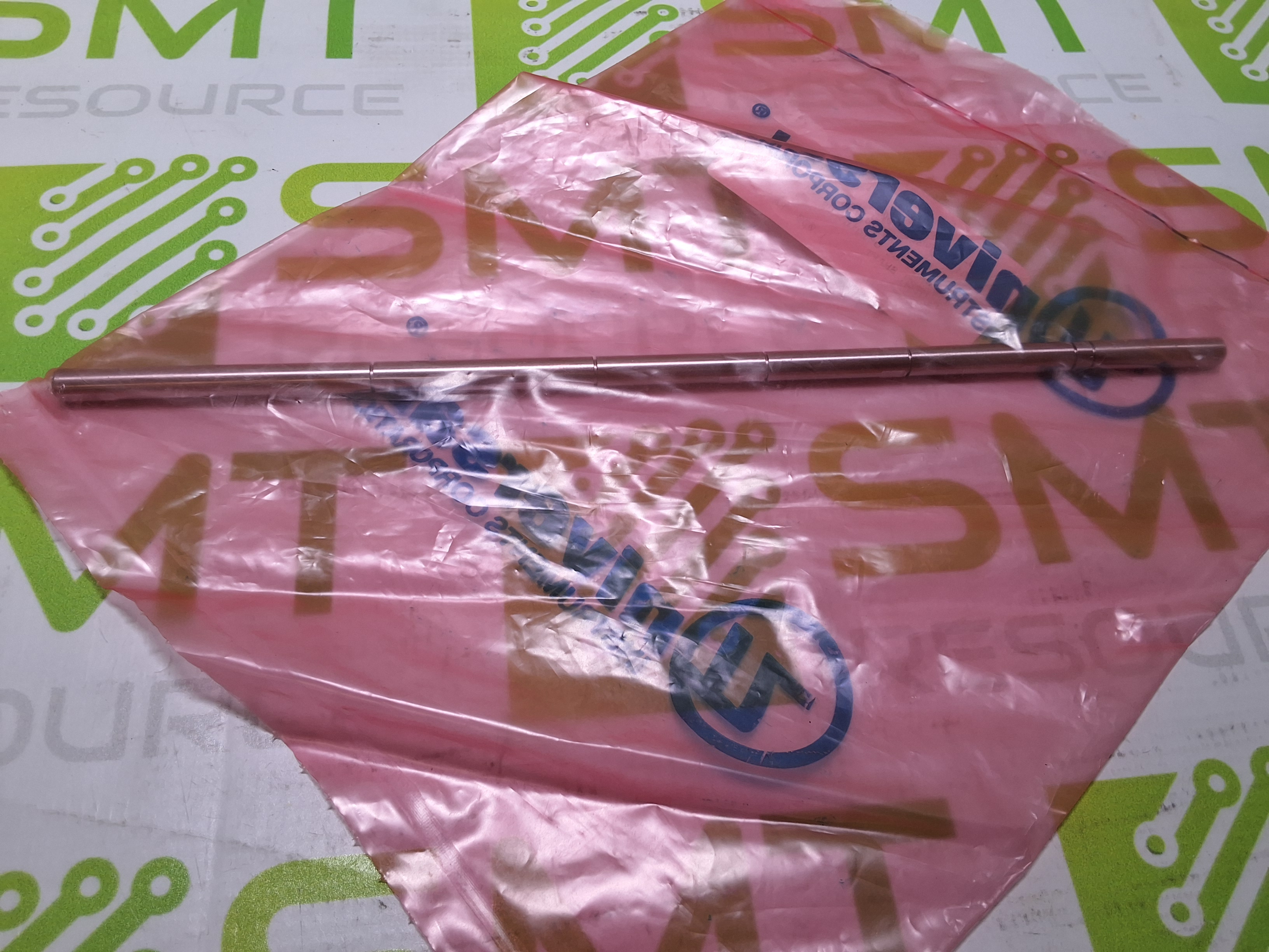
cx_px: 634
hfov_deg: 63.4
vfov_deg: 49.7
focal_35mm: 28
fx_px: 1026
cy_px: 476
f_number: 1.9
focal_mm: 2.91
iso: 50
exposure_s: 1/120
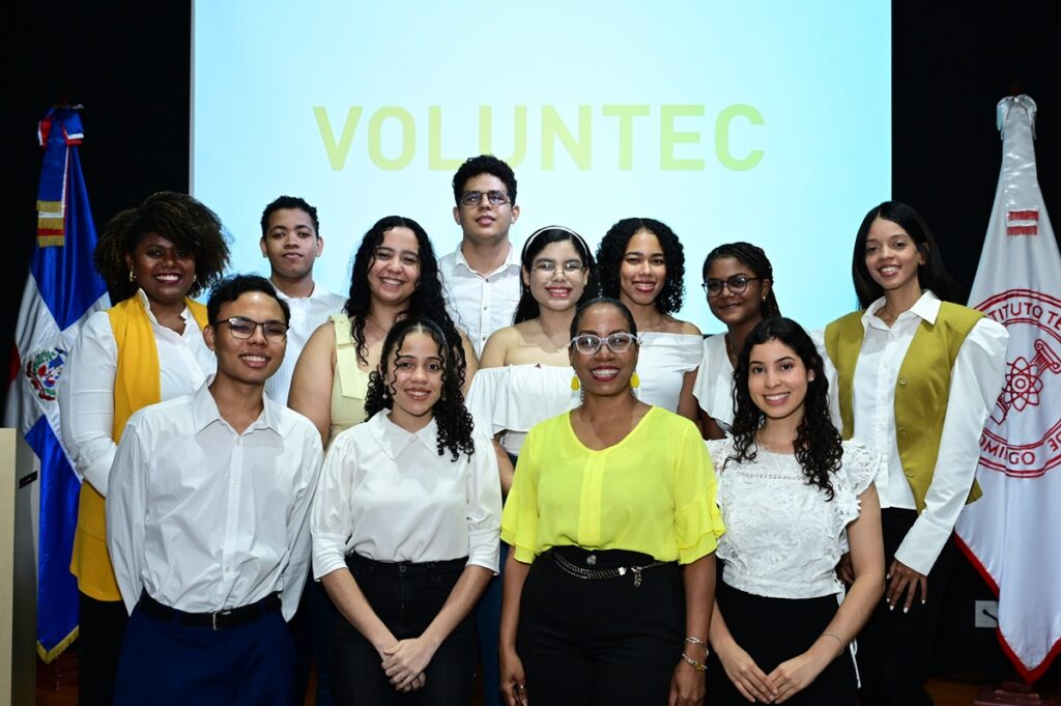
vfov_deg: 33.3
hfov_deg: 48.5
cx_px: 530
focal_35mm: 40
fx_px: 1178
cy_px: 353
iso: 2500
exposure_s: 1/200
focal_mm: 40
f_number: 5.6
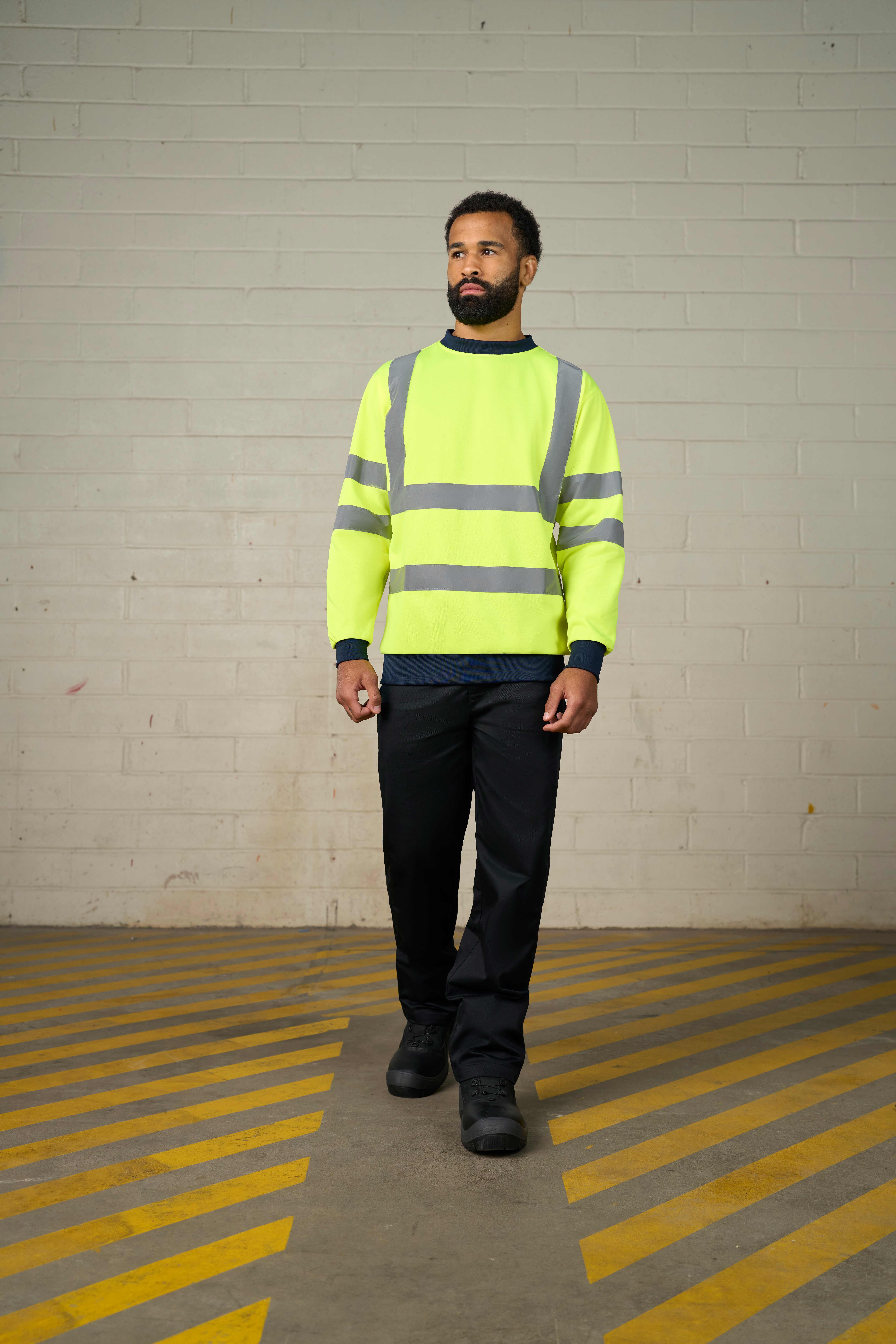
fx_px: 1307
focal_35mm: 35
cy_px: 672
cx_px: 448
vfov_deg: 54.4
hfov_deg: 37.9
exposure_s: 1/160
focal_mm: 35
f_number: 3.5
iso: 400
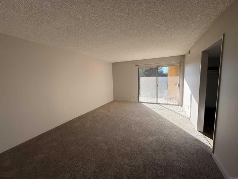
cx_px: 119
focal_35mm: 14
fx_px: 96
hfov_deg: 102.1
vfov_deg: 85.7
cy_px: 90
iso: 50
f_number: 2.2
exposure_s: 1/331
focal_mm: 2.22
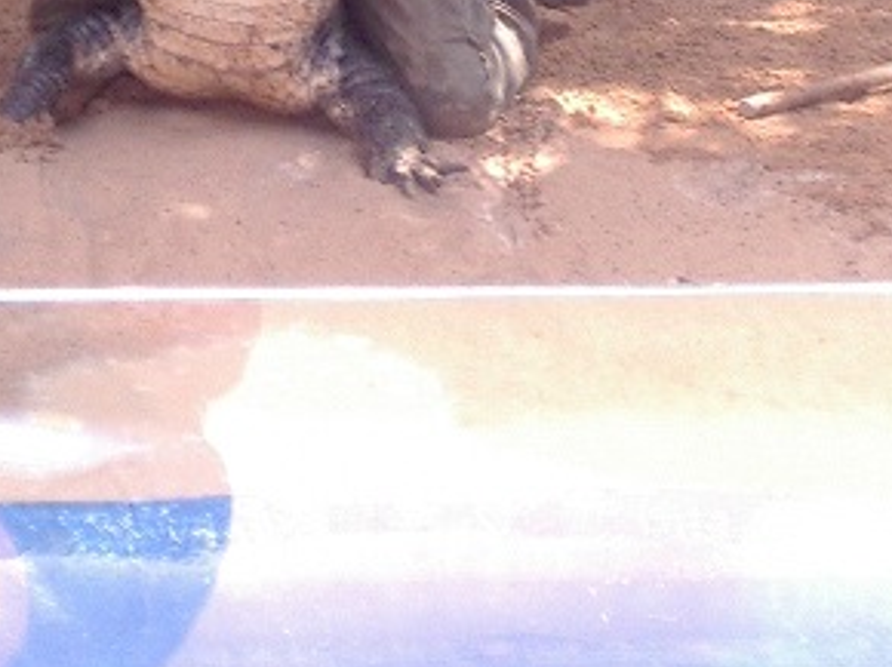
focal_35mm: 221
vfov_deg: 6.6
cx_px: 428
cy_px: -301
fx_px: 5690
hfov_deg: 9.0
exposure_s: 1/100
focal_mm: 15.2
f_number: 4.6
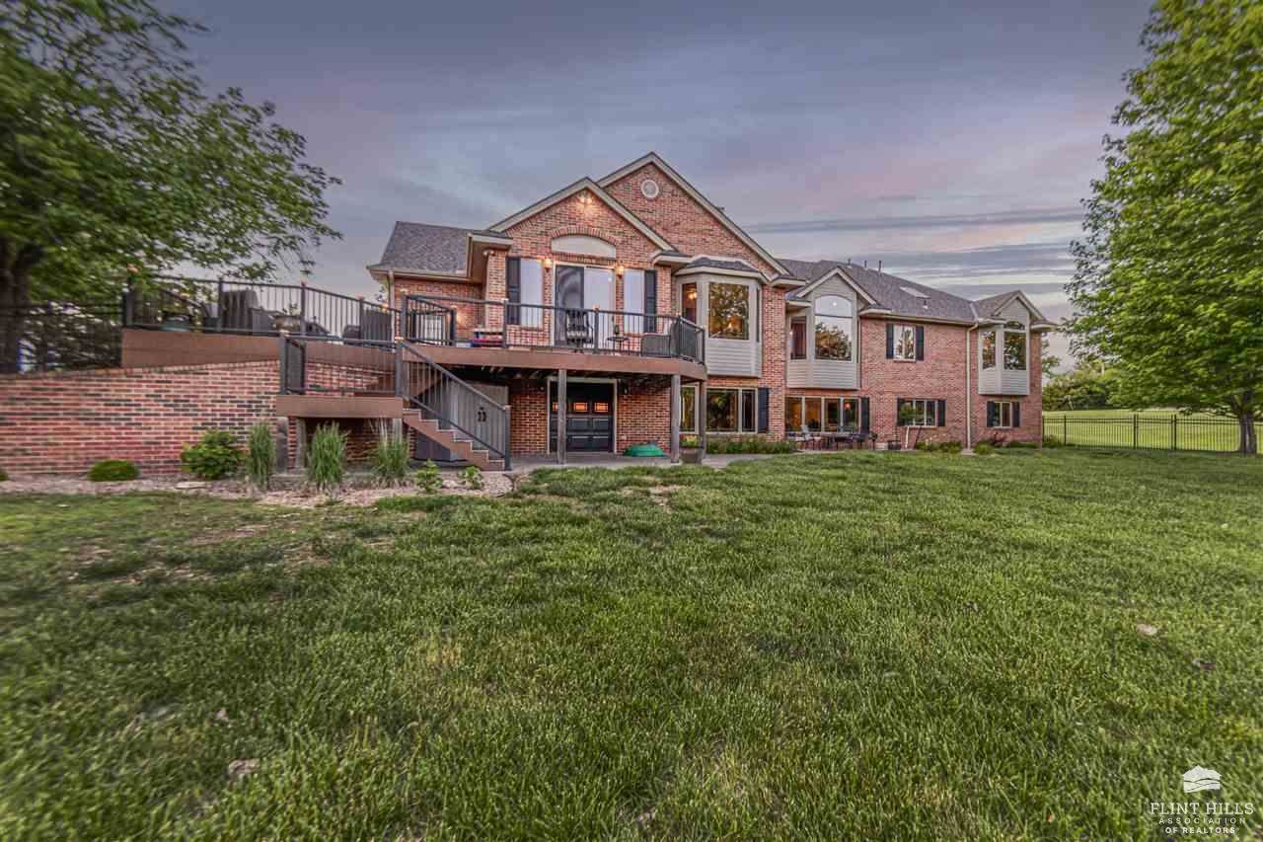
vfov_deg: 77.3
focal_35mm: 15
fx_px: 526
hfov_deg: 100.4
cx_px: 632
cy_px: 421
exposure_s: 1/100
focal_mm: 10
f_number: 7.1
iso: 400
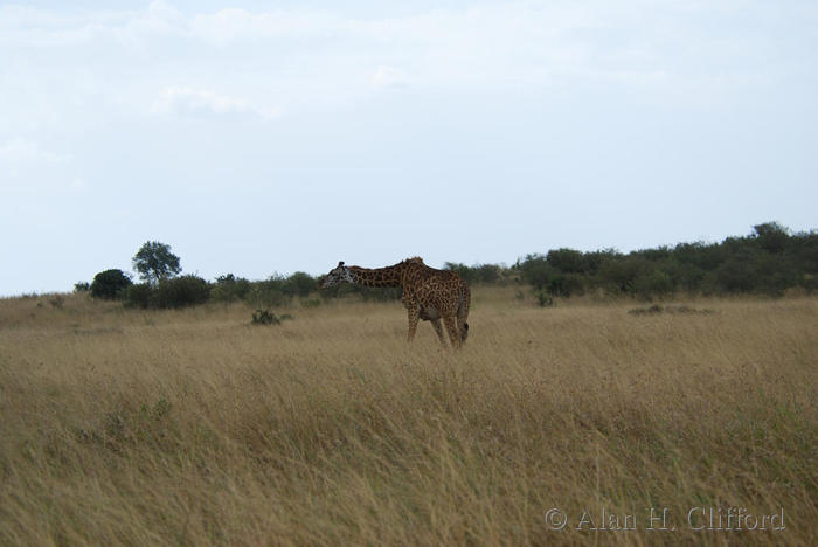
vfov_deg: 11.4
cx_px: 409
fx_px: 2729
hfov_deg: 17.0
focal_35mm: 120
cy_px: 274
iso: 100
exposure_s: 1/400
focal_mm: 80
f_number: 5
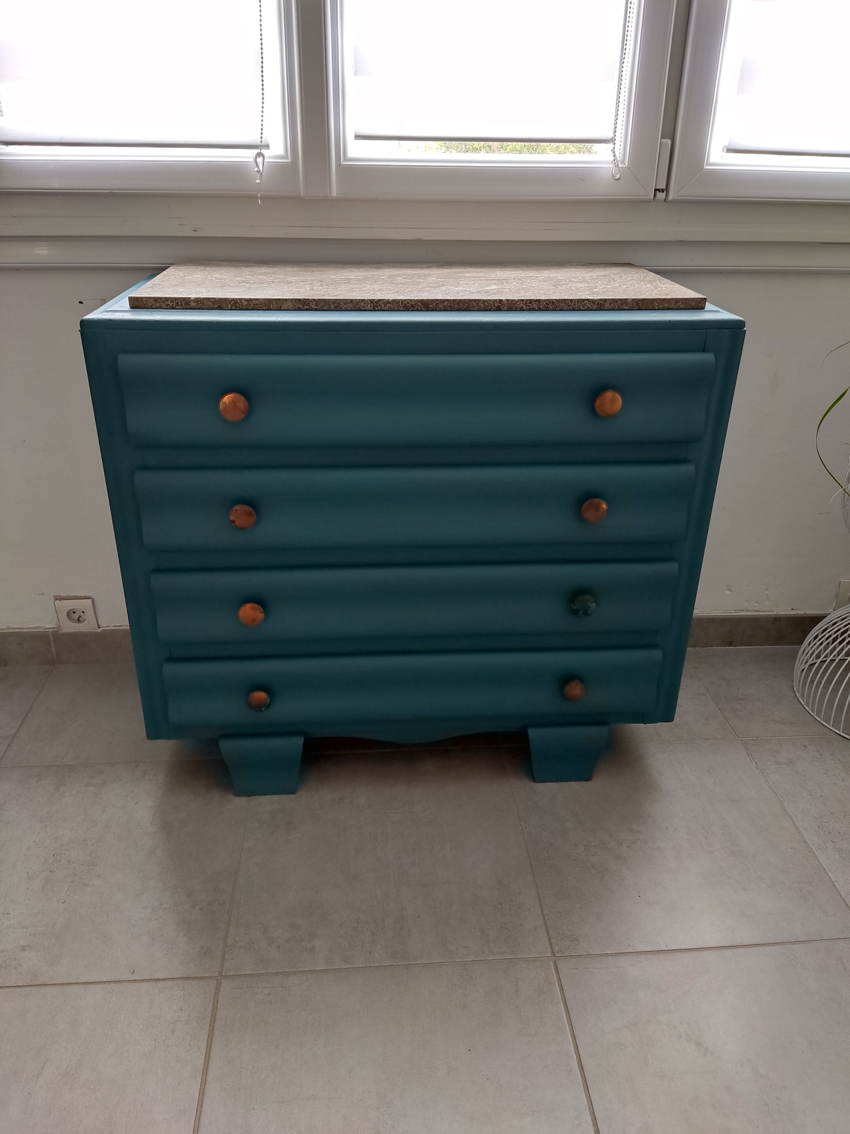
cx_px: 425
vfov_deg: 69.4
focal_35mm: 25
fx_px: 819
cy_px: 567
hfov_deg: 54.9
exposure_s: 1/33
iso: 340
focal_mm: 4.71
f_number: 1.79
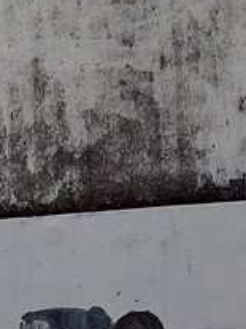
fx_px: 2276
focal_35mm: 240
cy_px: 586
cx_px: 181
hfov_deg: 6.2
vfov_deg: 8.0
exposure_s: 1/800
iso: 200
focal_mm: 23
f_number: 4
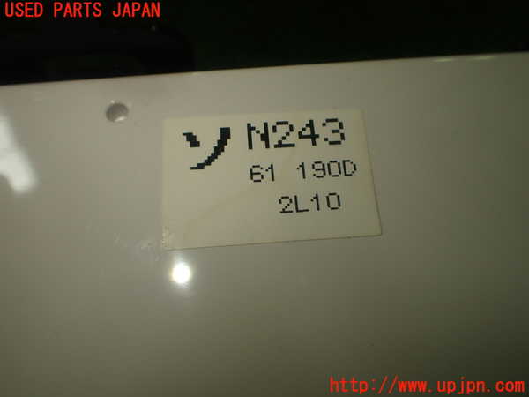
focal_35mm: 30
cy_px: 198
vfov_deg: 46.8
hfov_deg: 60.0
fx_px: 458
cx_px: 264
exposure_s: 1/250
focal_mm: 5.4
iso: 100
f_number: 3.2
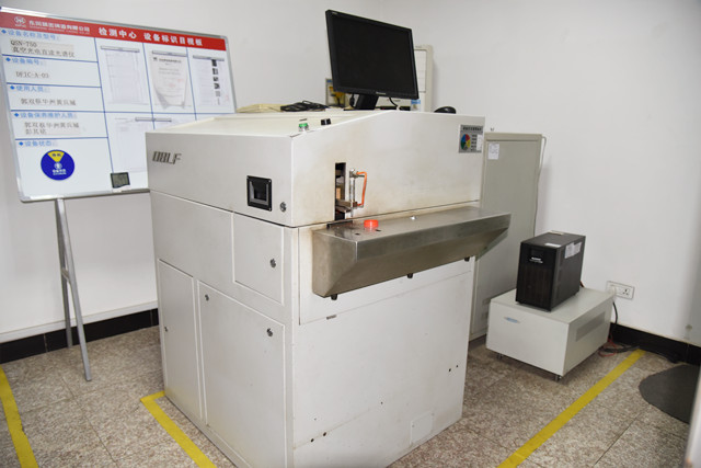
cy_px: 234
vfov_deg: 53.2
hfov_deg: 73.7
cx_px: 350
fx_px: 467
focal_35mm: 24
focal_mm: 24
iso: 1600
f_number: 4
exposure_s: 1/60
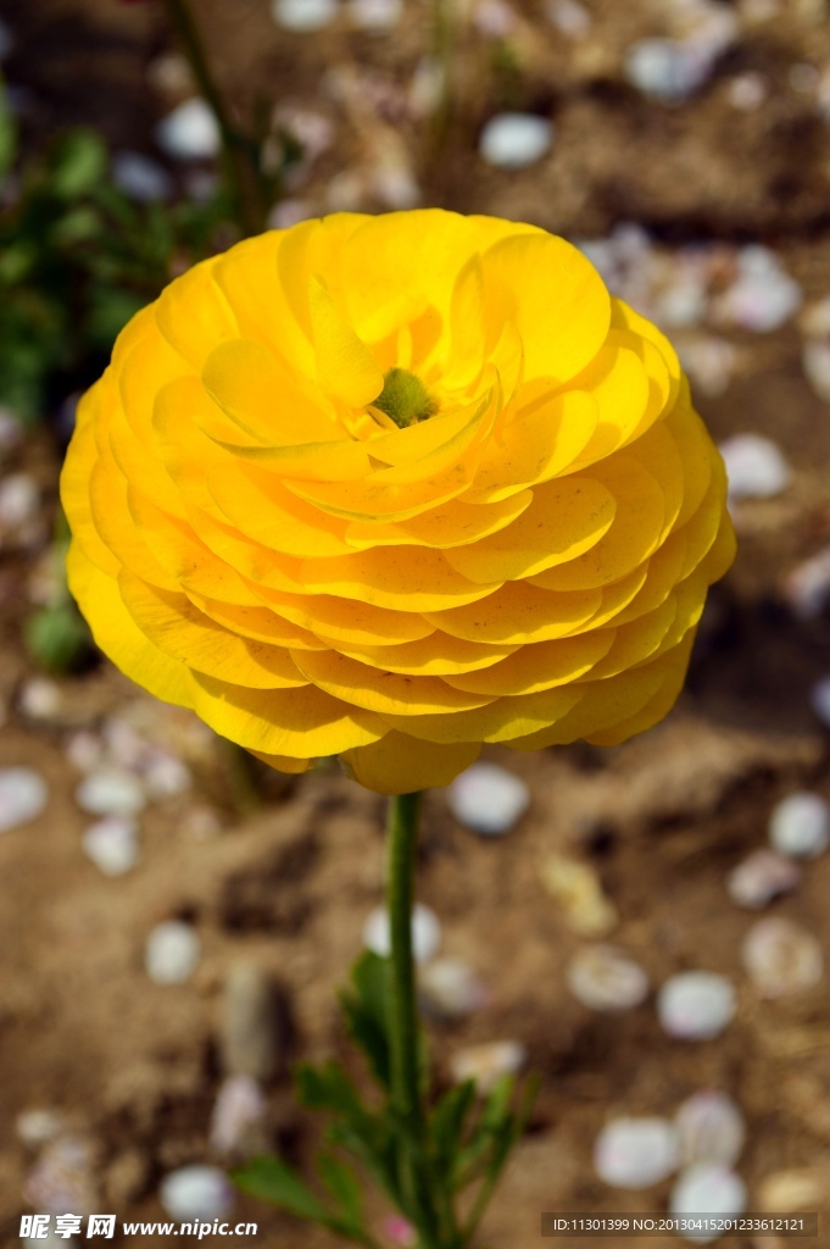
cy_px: 624
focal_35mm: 78
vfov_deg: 26.0
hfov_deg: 17.5
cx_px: 415
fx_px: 2702
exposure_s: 1/250
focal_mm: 52
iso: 100
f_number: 8
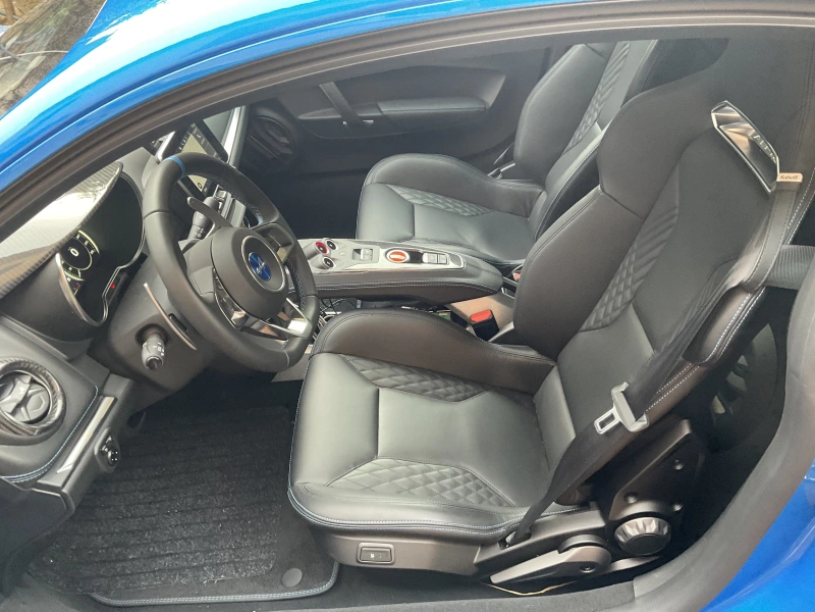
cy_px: 306
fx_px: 683
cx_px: 408
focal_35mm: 29
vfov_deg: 48.2
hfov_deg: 61.7
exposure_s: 1/60
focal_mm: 3
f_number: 1.8
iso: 200
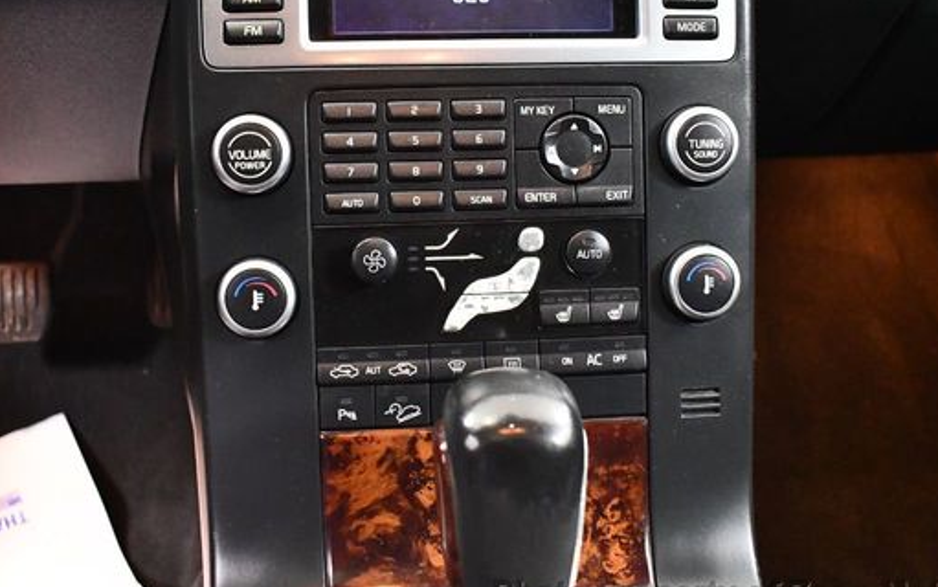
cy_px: 236
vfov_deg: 28.0
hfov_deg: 43.5
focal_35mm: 46
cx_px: 466
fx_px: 1177
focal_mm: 18
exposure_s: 1/60
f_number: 3.5
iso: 5600
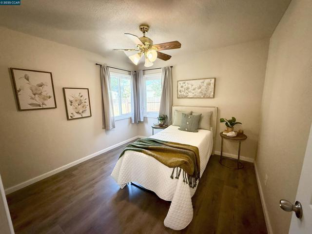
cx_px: 156
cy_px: 117
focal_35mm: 14
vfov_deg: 85.7
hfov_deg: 102.1
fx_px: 126
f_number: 2.2
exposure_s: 1/120
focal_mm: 2.22
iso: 250
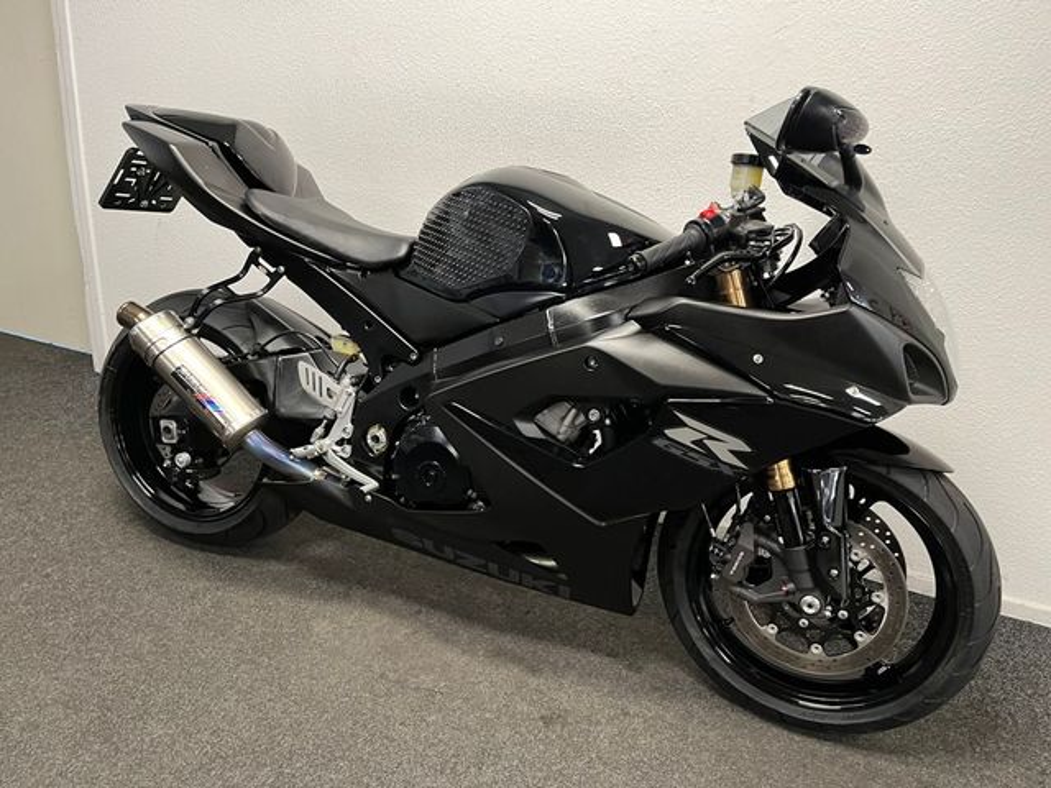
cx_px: 526
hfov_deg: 67.3
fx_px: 789
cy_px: 394
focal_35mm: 26
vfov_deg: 53.1
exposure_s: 1/50
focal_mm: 5.1
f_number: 1.6
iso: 160
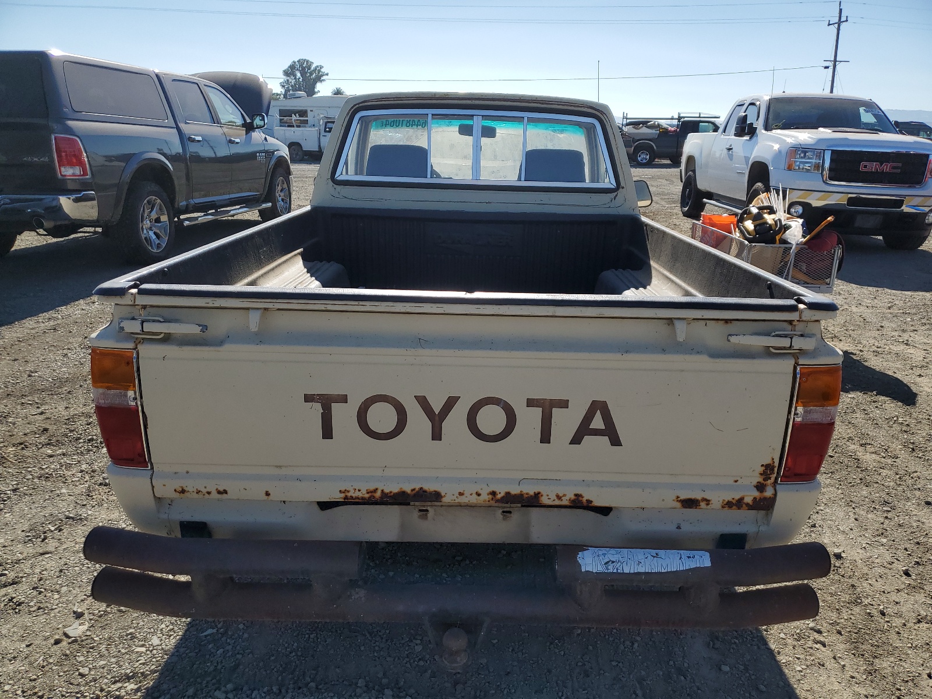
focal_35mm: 26
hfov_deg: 67.3
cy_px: 350
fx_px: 700
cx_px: 466
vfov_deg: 53.1
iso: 50
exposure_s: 1/5000
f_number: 1.5
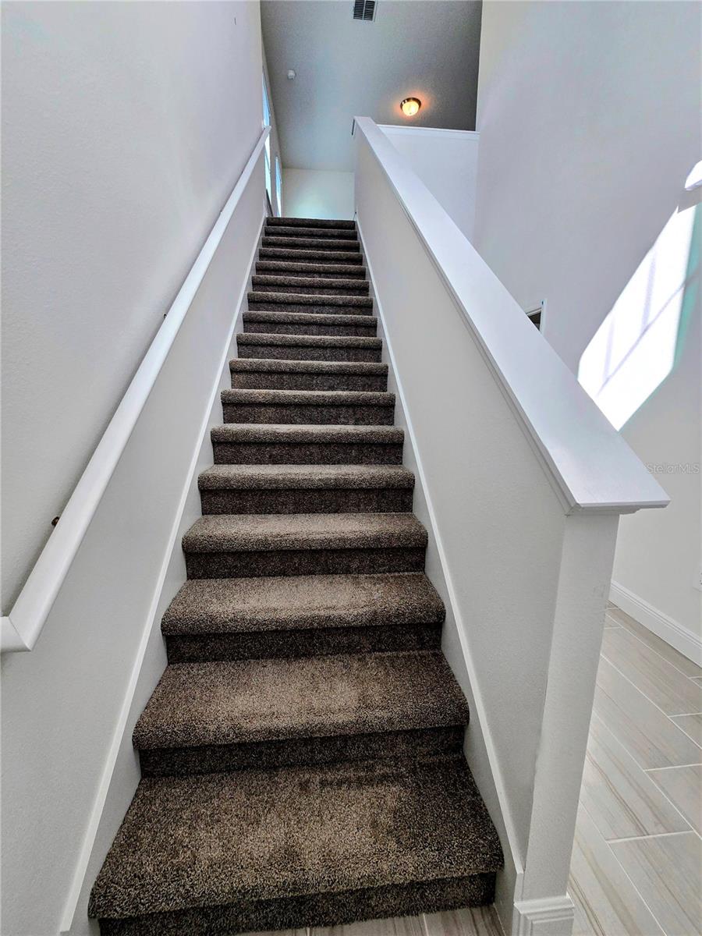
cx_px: 351
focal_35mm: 13
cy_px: 468
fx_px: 352
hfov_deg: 89.9
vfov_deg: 106.2
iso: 50
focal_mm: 2.2
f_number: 2.2
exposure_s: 1/167
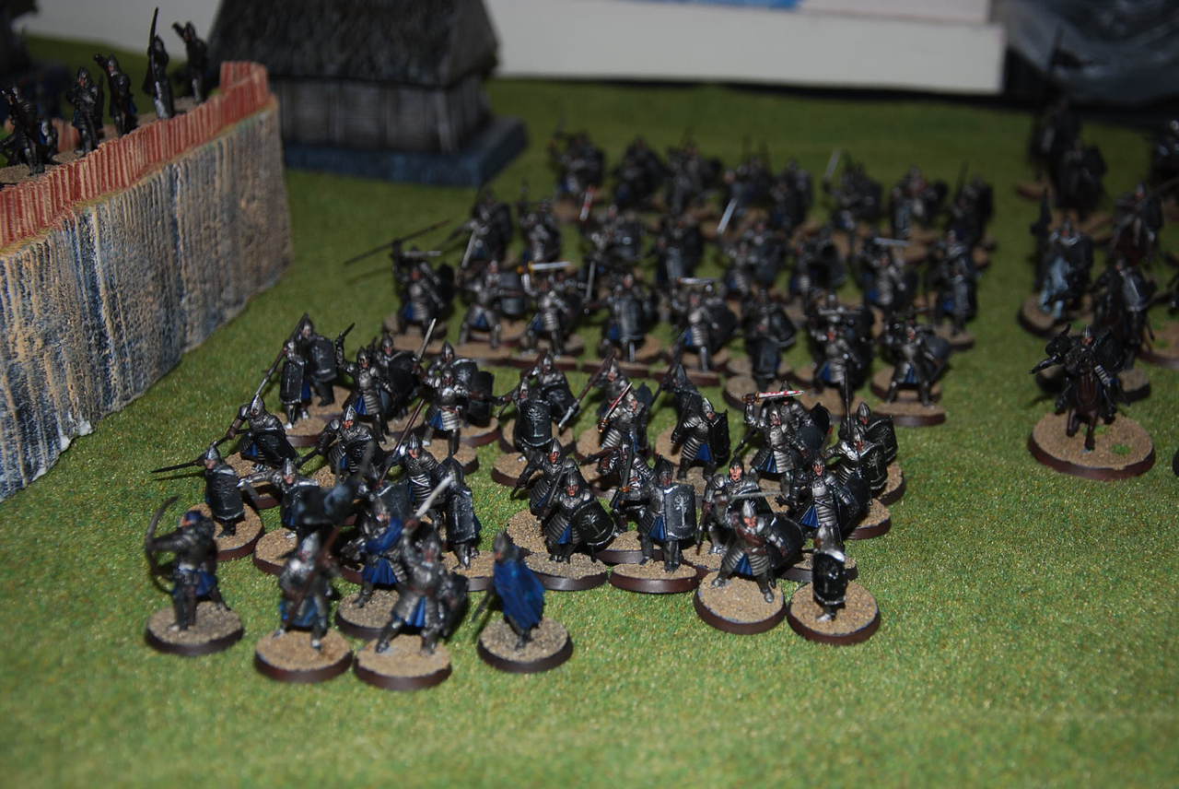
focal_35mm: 63
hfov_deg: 31.9
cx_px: 590
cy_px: 394
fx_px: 2065
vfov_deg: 21.6
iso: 100
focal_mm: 42
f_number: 4.8
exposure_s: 1/125
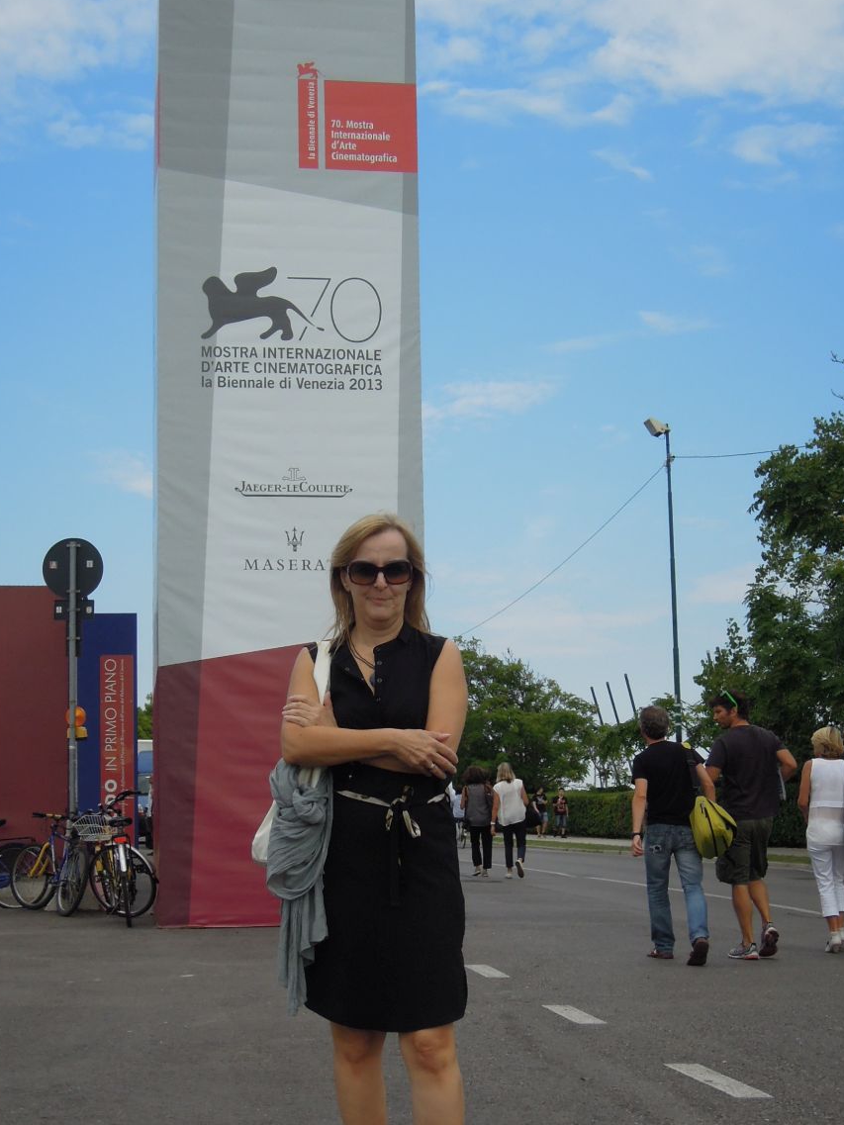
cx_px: 365
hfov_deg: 27.0
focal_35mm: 54
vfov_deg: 35.4
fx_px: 1755
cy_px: 668
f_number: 3.5
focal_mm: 8.1
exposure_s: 1/1600
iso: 160
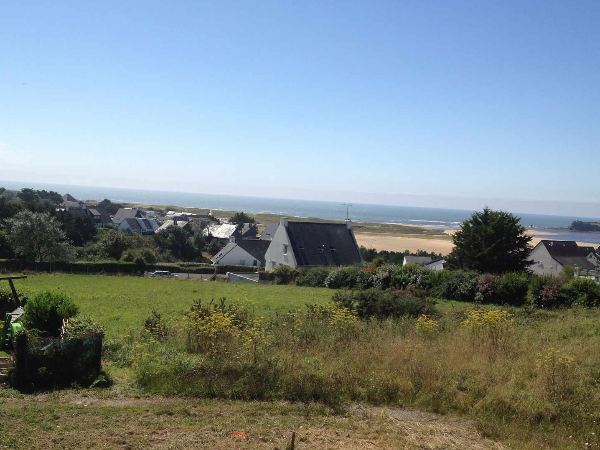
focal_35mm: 39
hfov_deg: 47.9
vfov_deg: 36.8
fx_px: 676
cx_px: 294
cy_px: 236
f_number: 2.4
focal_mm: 4.28
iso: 64
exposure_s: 1/2208
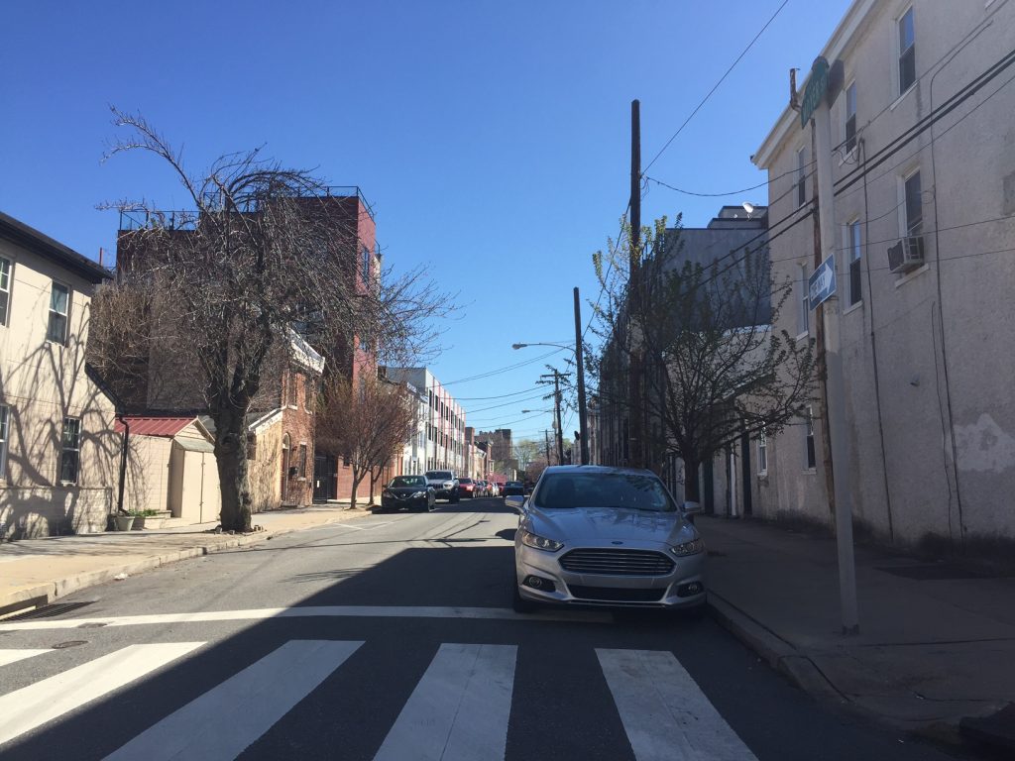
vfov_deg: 48.2
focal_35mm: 29
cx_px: 508
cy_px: 380
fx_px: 850
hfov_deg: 61.7
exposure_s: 1/1522
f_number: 2.2
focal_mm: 4.15
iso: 32
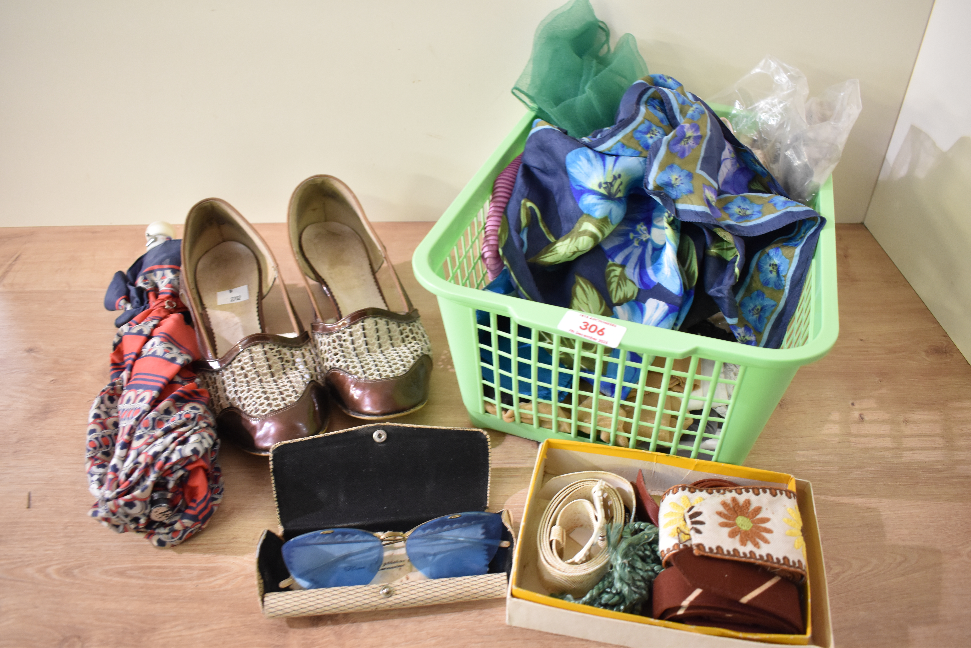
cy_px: 324
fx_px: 728
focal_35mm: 27
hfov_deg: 67.4
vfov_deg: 47.9
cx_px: 486
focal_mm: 18
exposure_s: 1/30
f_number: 3.5
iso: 1250
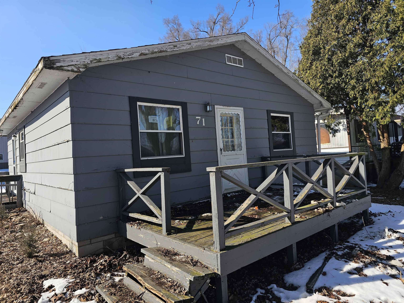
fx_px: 268
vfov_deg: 58.9
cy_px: 152
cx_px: 202
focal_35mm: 23
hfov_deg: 73.9
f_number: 1.7
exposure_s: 1/471
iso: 10
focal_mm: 6.3
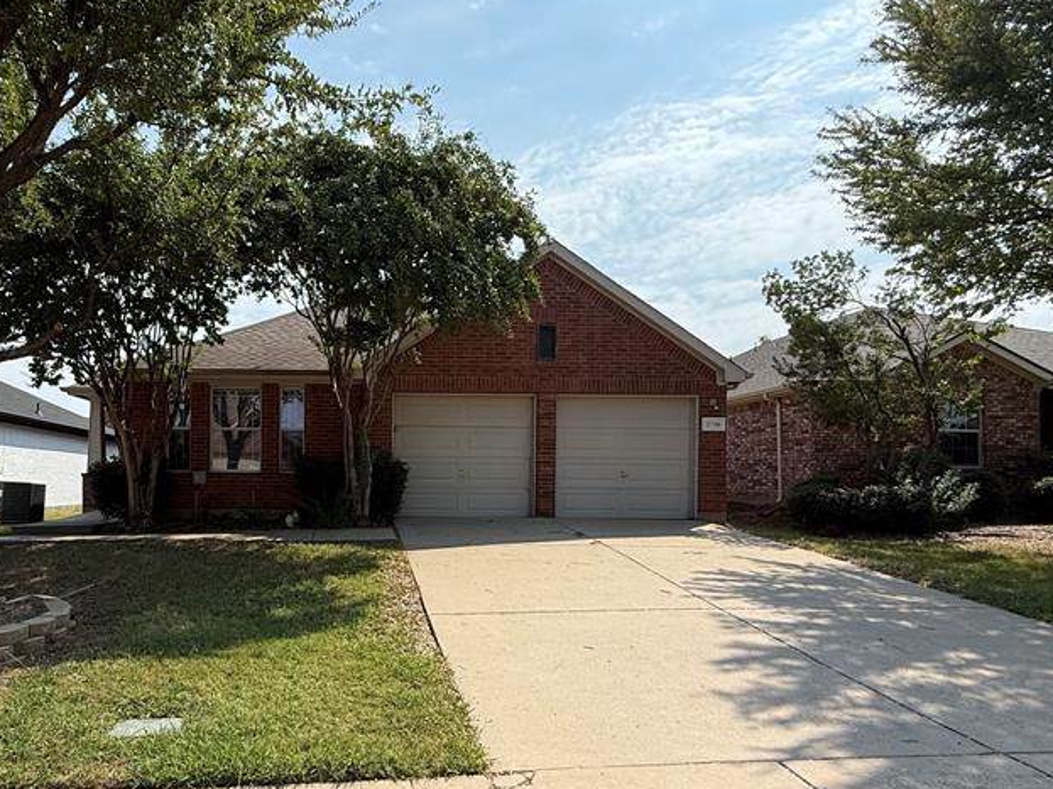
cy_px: 470
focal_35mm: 23
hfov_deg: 72.2
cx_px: 368
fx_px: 700
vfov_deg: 58.4
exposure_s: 1/1901
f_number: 2.2
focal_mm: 2.22
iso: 64
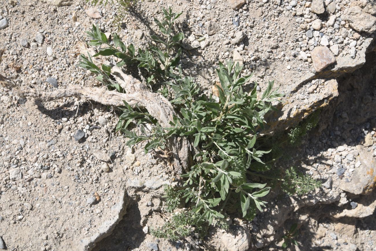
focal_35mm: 50
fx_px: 522
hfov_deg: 39.6
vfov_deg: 27.0
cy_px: 126
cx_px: 188
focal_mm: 50
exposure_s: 1/160
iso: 160
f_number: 14
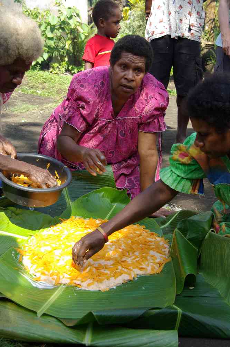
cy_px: 174
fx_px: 559
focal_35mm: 58
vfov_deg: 34.4
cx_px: 115
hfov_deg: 23.3
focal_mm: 38.8
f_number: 5.6
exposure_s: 1/90
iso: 100
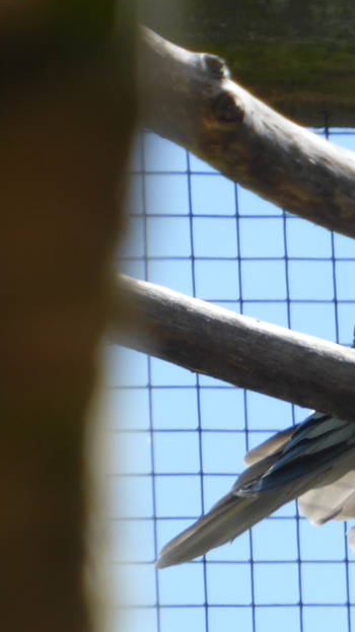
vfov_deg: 3.6
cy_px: 401
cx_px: 787
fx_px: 10034
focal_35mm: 599
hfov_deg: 2.0
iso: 100
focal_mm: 38.2
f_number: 5.6
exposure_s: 1/320
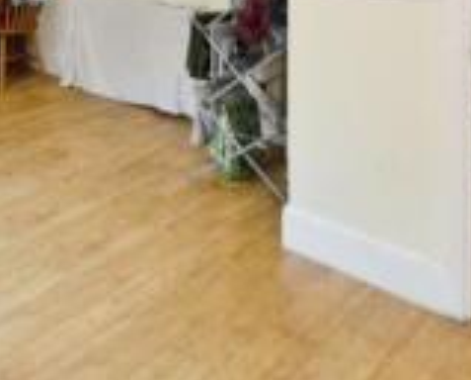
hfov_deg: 39.8
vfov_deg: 31.4
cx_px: 30
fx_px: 587
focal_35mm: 42
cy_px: -46
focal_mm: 10
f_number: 13
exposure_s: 1/10
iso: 1600
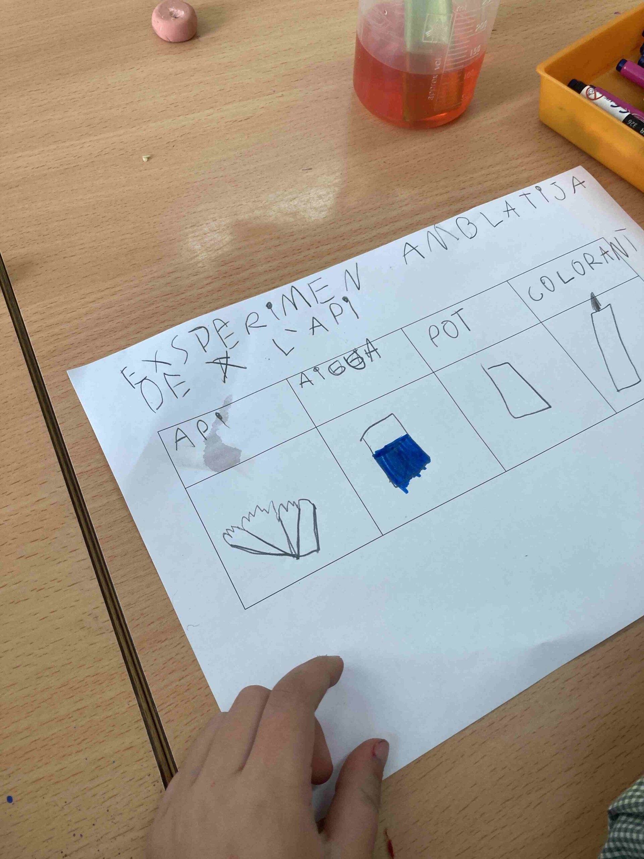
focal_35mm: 28
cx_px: 322
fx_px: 695
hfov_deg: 49.7
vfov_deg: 63.4
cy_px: 430
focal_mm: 3.99
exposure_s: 1/100
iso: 50
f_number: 1.8
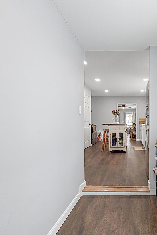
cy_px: 121
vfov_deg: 84.0
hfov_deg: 56.6
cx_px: 129
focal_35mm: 20
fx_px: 131
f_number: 2.2
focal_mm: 2.22
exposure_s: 1/120
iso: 160
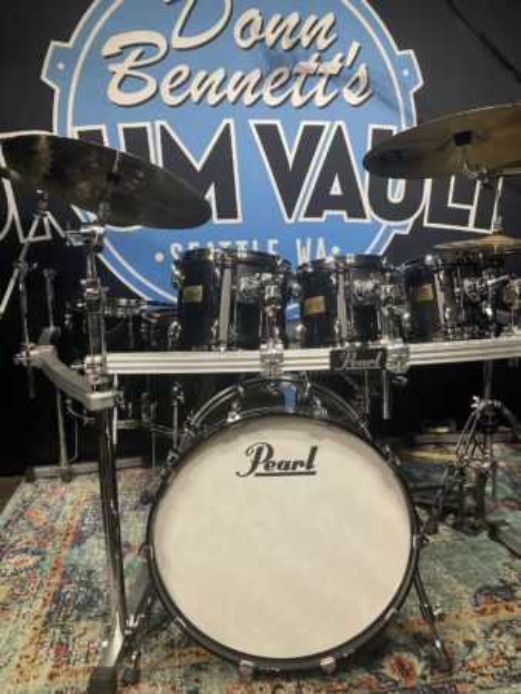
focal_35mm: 28
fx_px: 561
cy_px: 347
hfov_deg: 49.8
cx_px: 260
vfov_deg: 63.4
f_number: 1.8
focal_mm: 3.99
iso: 125
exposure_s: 1/60
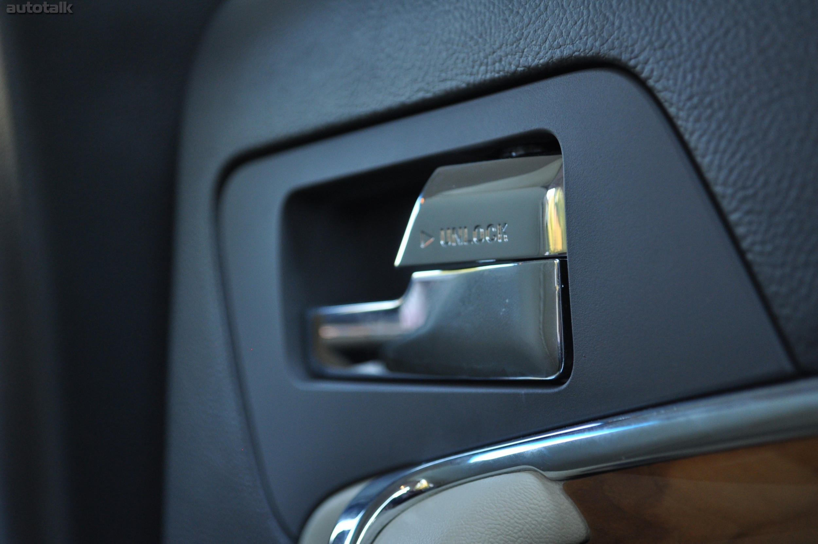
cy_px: 272
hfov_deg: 35.1
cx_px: 409
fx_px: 1294
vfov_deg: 23.7
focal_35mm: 57
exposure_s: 1/60
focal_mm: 38
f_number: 5
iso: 560
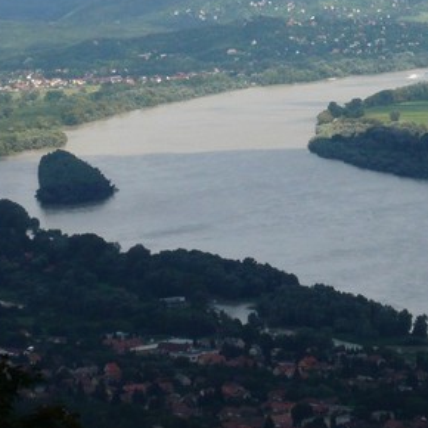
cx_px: 308
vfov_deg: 7.0
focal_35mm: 250
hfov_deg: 7.0
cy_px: 120
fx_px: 3497
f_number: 5.6
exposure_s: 1/320
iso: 100
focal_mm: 16.4
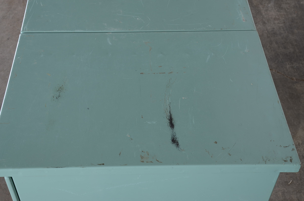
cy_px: 100
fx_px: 442
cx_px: 152
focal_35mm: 52
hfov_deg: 37.9
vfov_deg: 25.6
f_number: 10
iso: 125
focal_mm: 35
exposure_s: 1/125
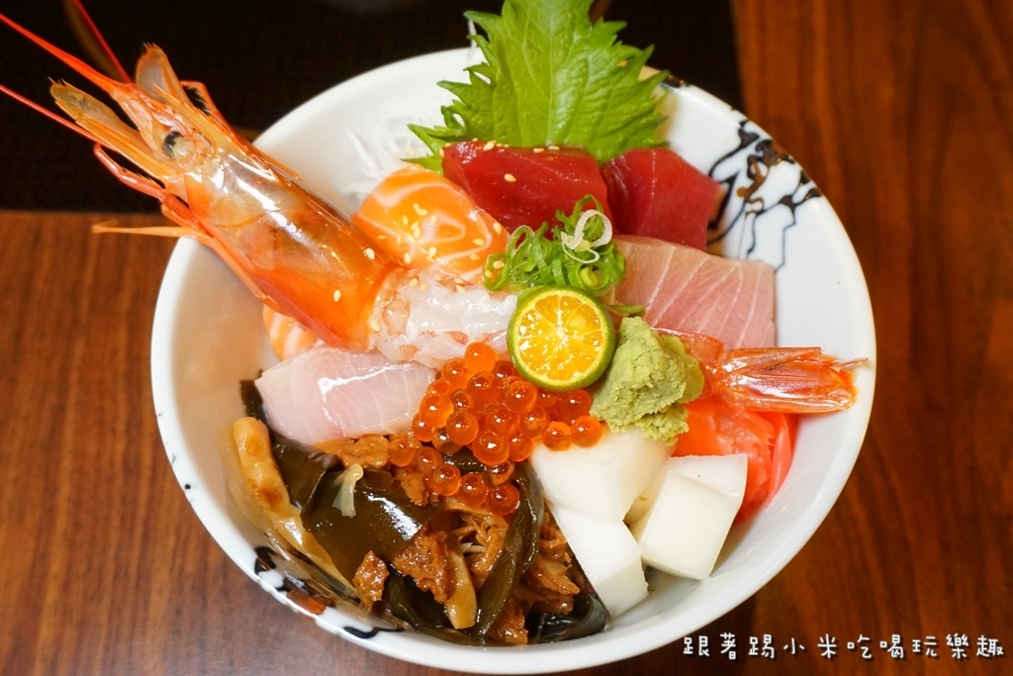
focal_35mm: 36
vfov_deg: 36.9
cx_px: 506
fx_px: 1013
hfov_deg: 53.1
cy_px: 338
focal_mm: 24
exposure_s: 1/60
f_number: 4.5
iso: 1250
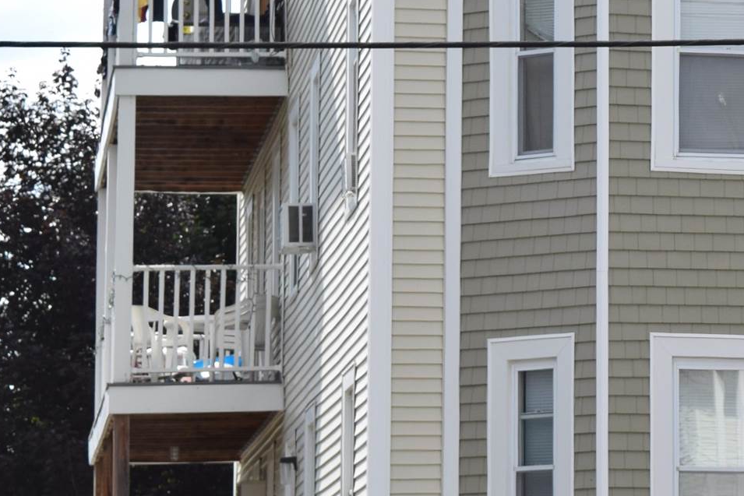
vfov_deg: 7.1
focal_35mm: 193
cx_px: 1063
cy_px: 122
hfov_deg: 10.3
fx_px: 3989
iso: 200
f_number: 10
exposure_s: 1/400
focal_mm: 40
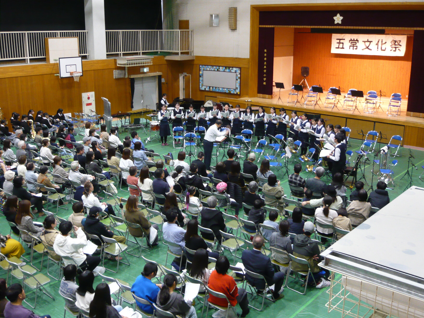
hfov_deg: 49.0
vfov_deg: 37.7
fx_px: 465
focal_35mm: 38
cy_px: 159
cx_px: 212
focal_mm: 6.2
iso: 200
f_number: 3.2
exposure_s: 1/8
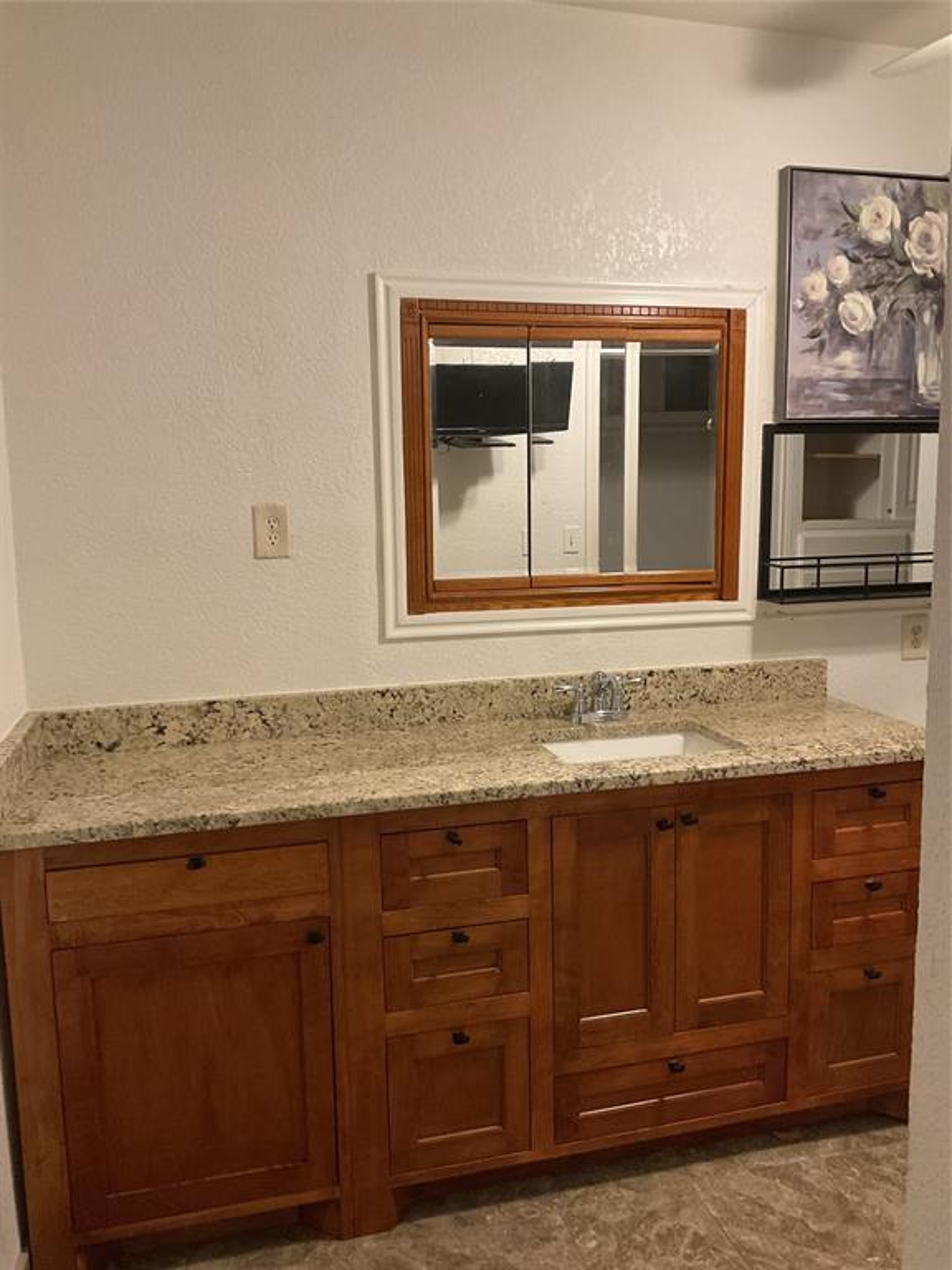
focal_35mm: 29
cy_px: 635
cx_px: 476
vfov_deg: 61.7
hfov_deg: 48.2
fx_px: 1063
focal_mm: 3
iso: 250
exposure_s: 1/60
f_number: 1.8
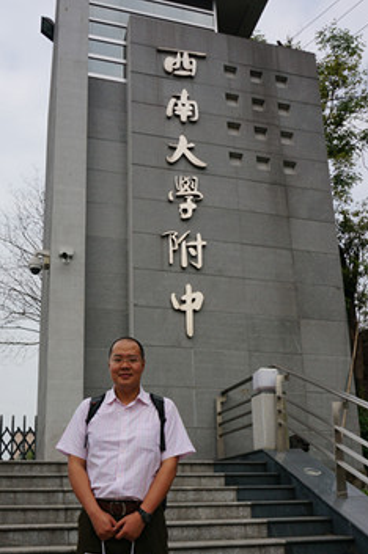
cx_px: 147
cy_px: 380
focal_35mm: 34
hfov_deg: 38.6
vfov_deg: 54.5
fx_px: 523
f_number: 13
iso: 200
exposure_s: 1/200
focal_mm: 16
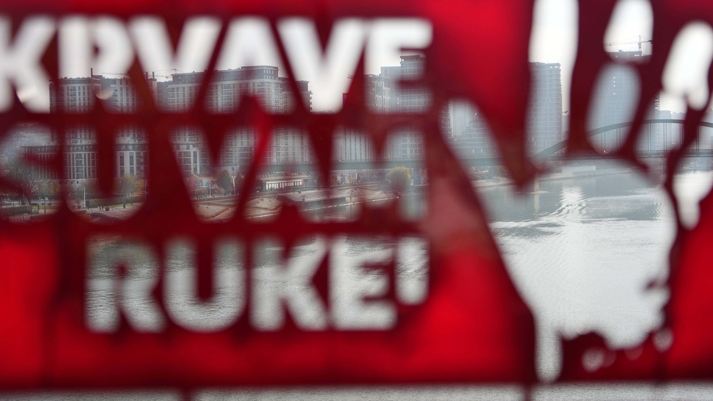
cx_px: 355
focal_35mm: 51
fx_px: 960
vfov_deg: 23.6
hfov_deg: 40.7
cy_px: 169
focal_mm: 45.7
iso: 250
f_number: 2.8
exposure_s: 1/8000
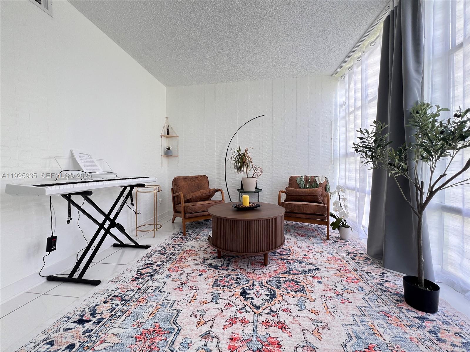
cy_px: 176
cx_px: 235
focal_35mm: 13
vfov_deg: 89.9
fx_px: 177
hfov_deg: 106.2
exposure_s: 1/99
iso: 64
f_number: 1.8
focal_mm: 1.57
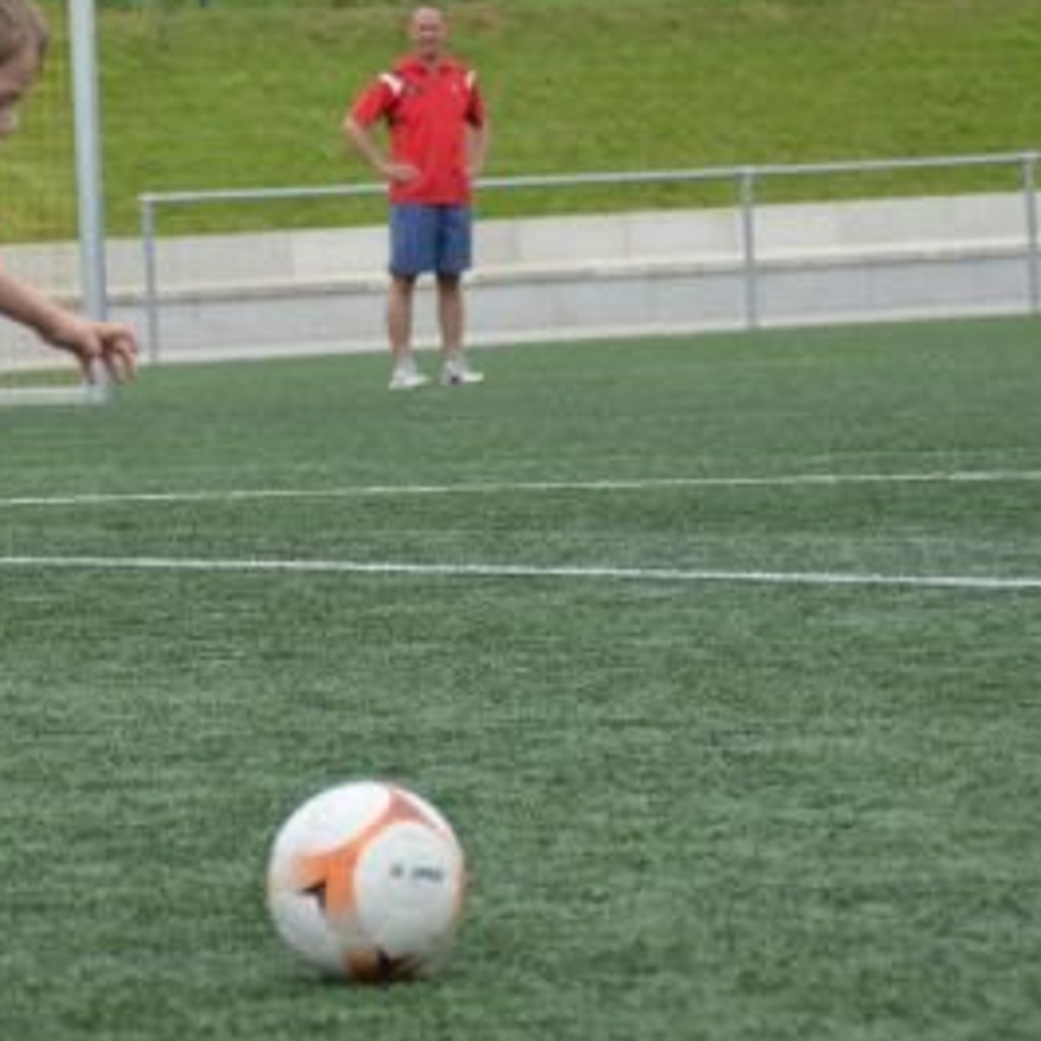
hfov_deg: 6.4
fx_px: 9321
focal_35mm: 274
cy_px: 414
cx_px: 59
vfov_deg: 6.4
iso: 400
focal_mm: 95
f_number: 5.3
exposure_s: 1/1250
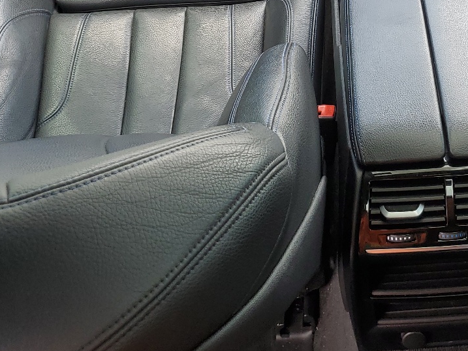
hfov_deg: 32.1
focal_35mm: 58
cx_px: 388
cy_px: -10
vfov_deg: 24.0
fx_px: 784
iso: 50
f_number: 1.5
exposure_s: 1/179
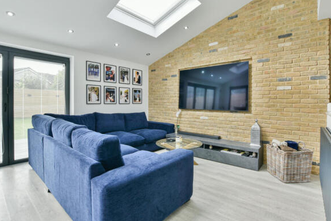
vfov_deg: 70.5
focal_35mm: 17
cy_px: 104
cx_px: 181
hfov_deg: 93.0
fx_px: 156
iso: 125
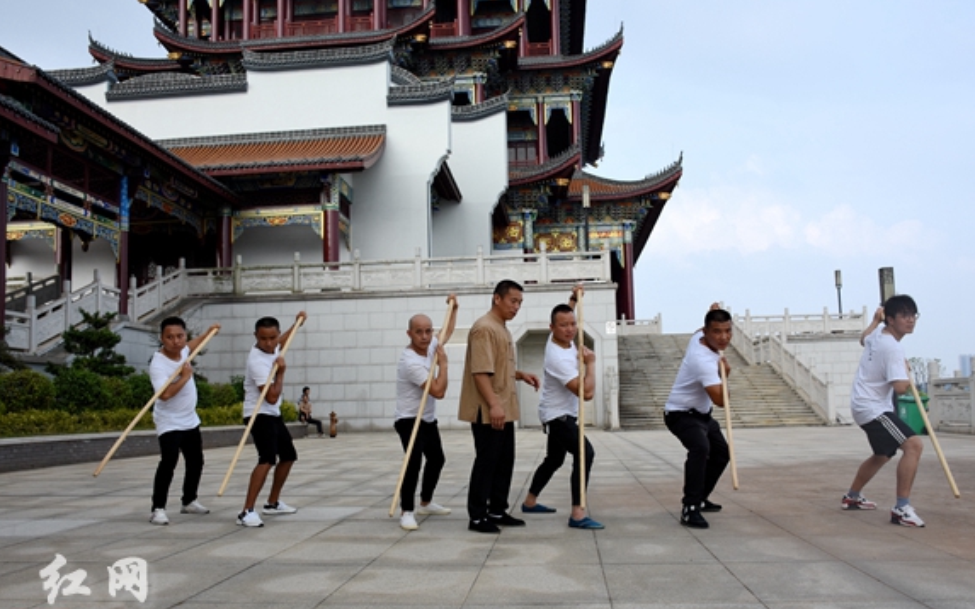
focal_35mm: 32
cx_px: 492
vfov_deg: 39.4
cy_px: 332
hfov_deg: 59.7
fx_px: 850
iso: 400
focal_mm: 20
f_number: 5
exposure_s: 1/1600
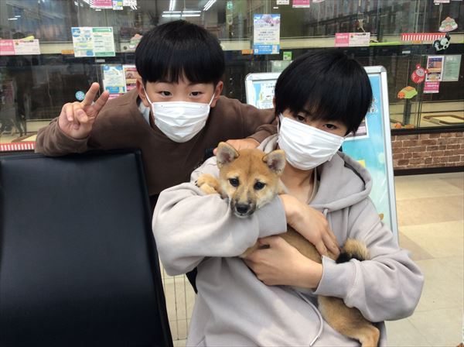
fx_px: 428
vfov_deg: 44.0
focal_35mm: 32
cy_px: 174
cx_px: 232
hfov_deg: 56.9
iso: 40
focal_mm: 3.3
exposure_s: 1/24
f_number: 2.4
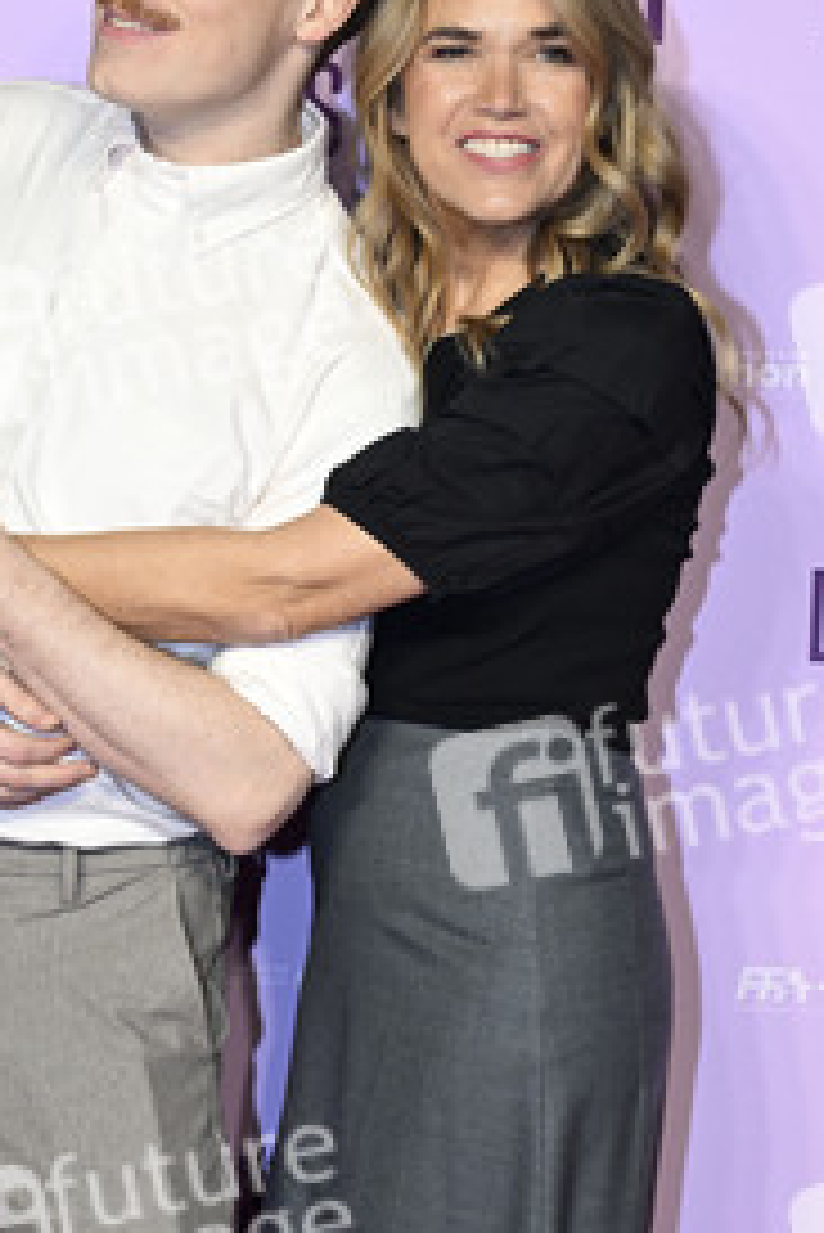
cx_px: 252
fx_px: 1749
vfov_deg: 38.8
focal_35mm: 51
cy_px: 558
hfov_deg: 26.3
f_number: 4.5
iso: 1250
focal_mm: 35
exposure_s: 1/200
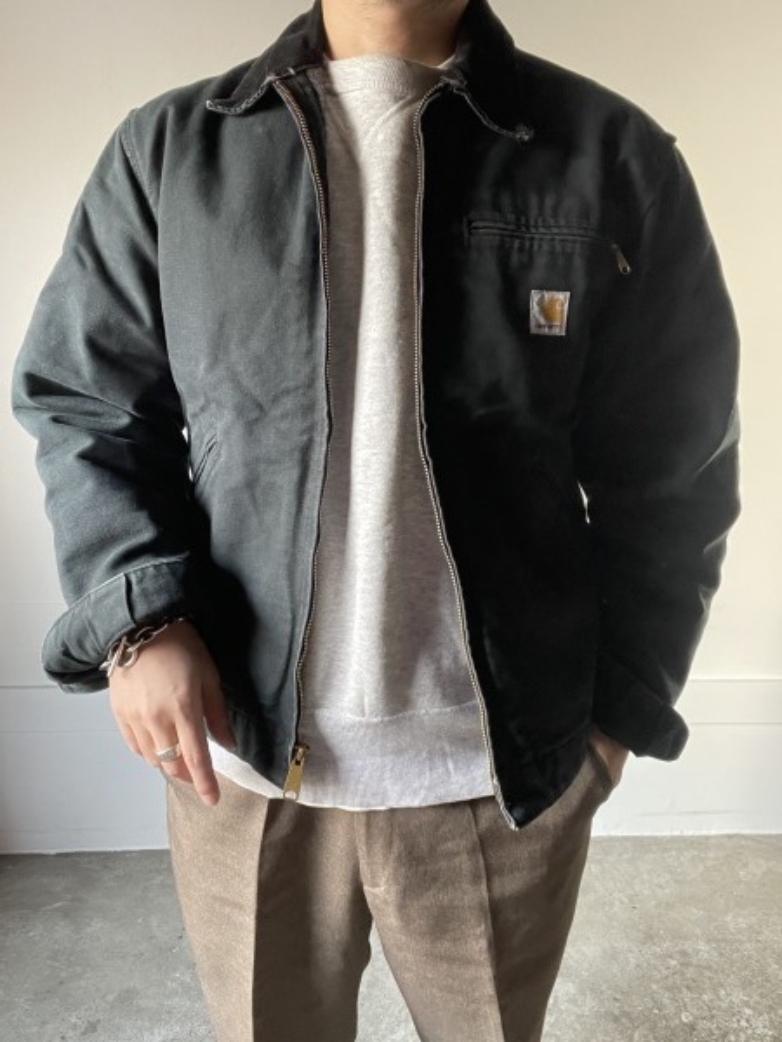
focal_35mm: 30
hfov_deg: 46.8
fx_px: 904
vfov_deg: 60.0
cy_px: 521
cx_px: 391
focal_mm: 2.71
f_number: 2.2
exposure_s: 1/55
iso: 400
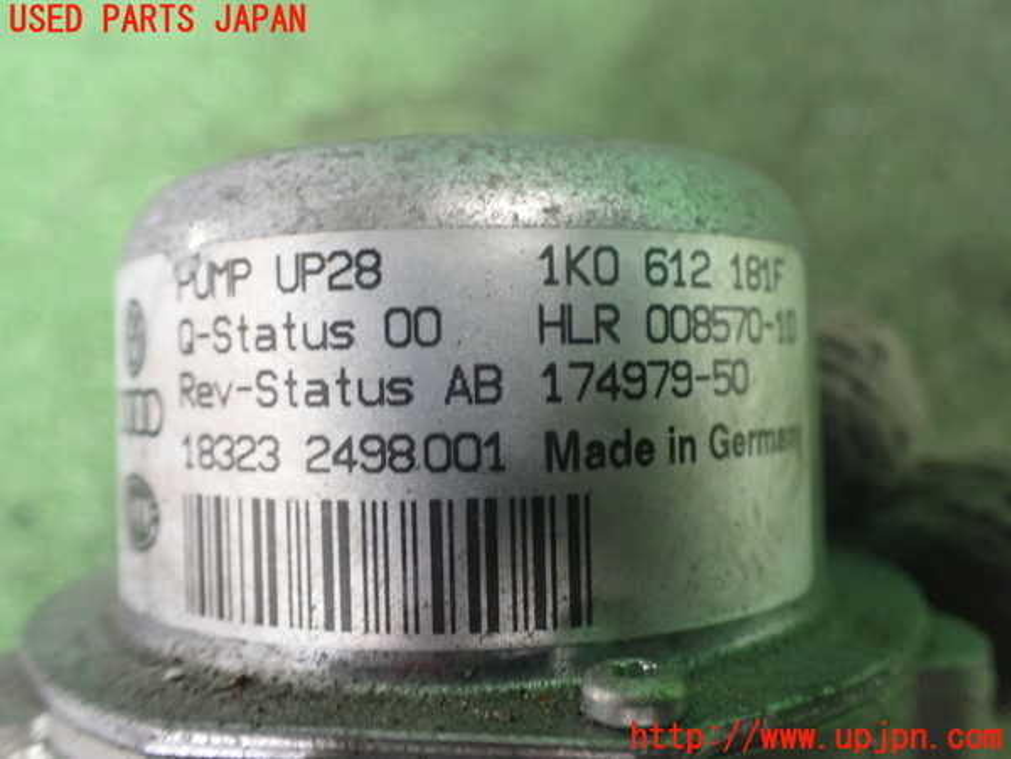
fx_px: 876
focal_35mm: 30
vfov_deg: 46.8
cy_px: 380
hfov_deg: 60.0
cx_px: 506
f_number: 2.3
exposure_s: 1/60
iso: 800
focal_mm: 5.4
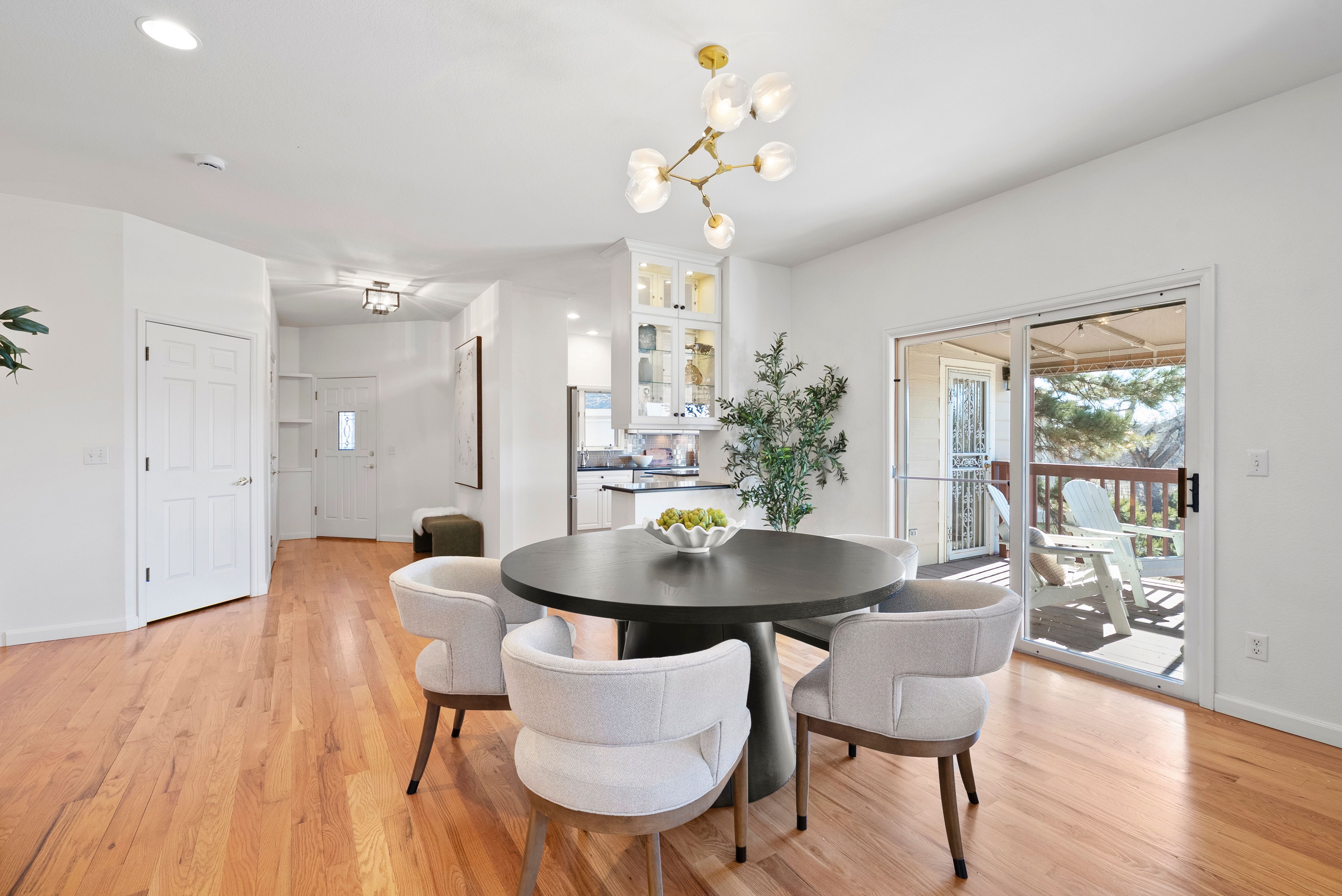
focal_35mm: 16
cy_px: 448
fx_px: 597
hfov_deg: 96.7
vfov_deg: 73.8
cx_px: 671
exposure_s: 1/5
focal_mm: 16
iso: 640
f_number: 8
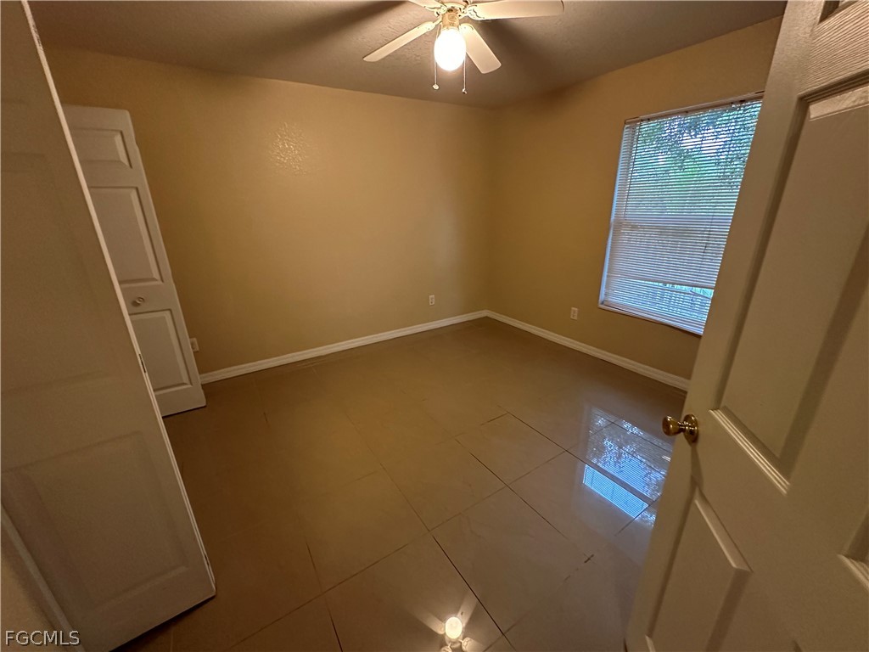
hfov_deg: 102.1
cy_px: 326
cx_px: 434
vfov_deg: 85.7
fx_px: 351
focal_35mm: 14
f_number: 2.2
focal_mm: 2.22
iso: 800
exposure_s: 1/60
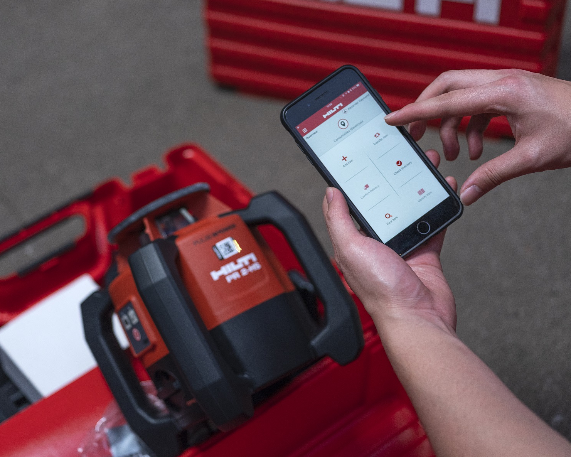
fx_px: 1149
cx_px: 218
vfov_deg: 22.5
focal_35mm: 68
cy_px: 209
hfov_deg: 27.8
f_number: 2.8
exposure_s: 1/60
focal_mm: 63
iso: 800
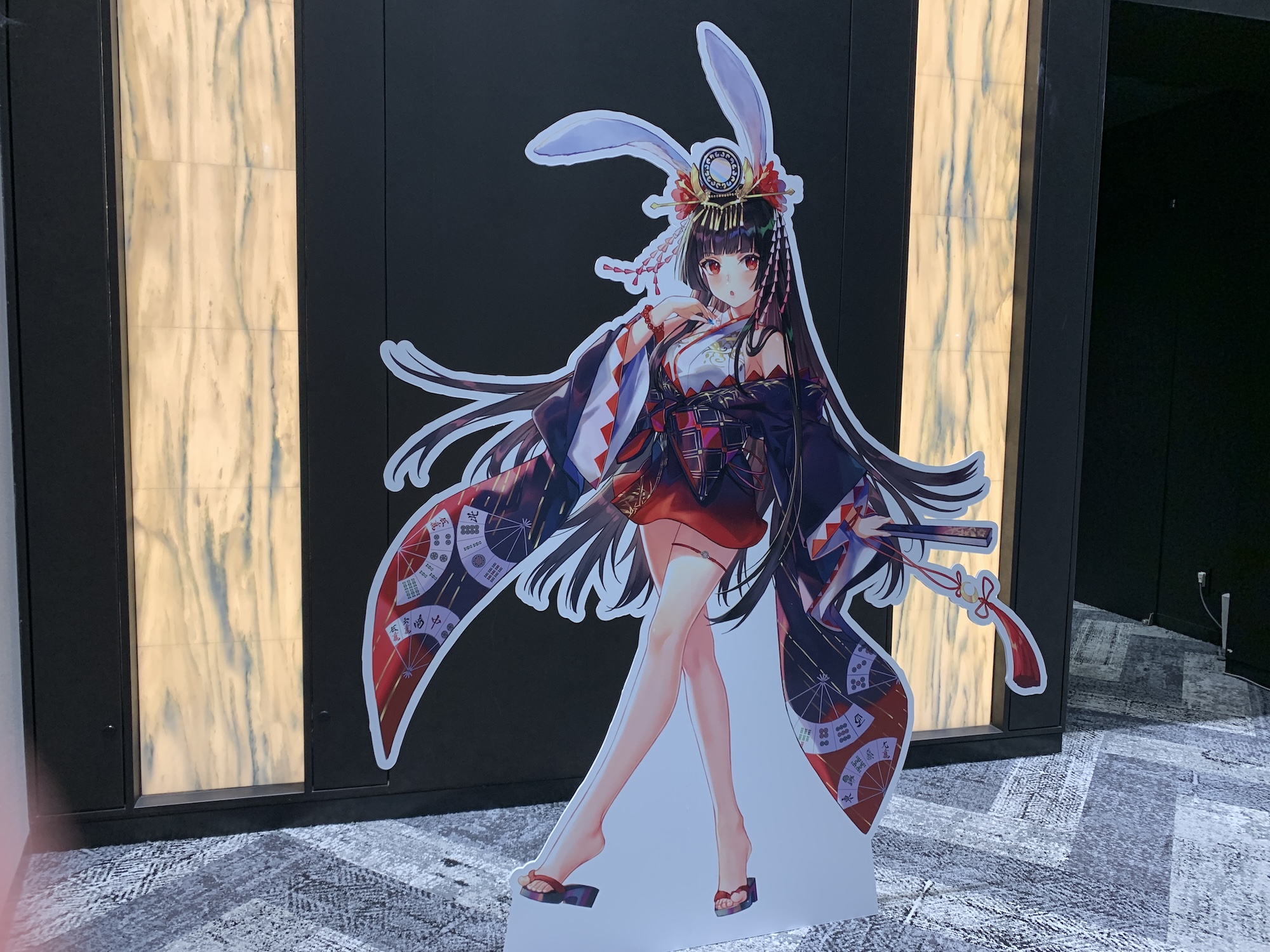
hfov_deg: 67.3
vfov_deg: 53.1
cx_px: 635
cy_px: 476
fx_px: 954
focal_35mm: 26
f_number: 1.8
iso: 100
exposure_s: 1/50
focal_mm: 4.25
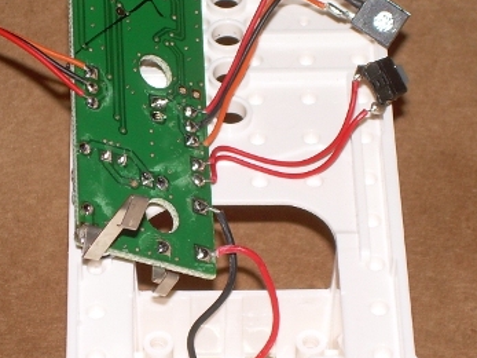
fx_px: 2796
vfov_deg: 7.3
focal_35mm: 203
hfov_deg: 9.7
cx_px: 159
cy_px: 167
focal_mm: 18.9
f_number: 4.9
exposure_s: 1/60
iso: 50
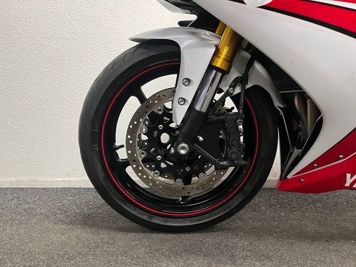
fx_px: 267
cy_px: 134
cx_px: 178
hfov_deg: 67.3
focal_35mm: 26
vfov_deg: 53.1
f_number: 1.6
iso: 250
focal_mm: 5.1
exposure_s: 1/50
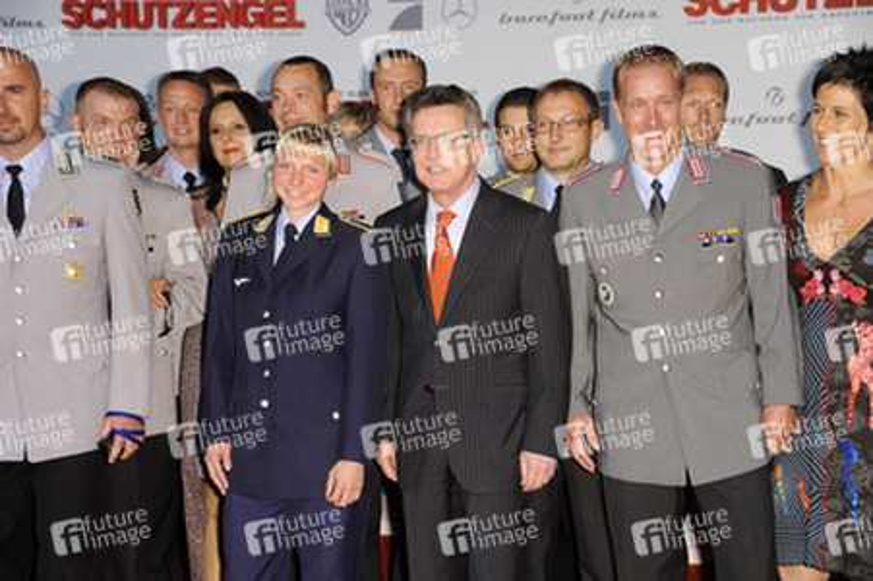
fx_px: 2060
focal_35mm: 85
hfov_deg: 23.9
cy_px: 290
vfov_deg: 16.0
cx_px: 436
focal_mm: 85
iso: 800
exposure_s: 1/250
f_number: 5.6
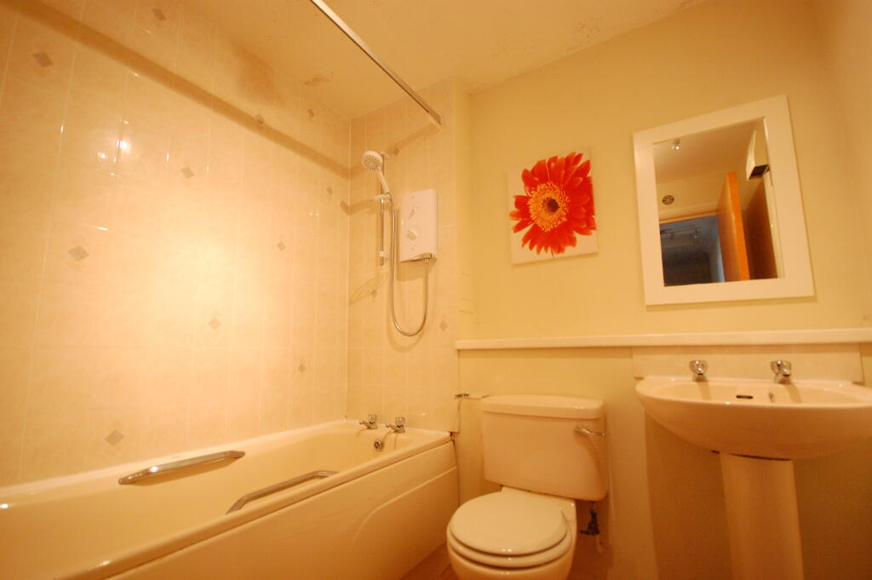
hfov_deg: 100.4
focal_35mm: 15
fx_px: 363
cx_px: 436
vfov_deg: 77.2
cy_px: 290
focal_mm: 10
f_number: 4
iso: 1600
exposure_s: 1/40
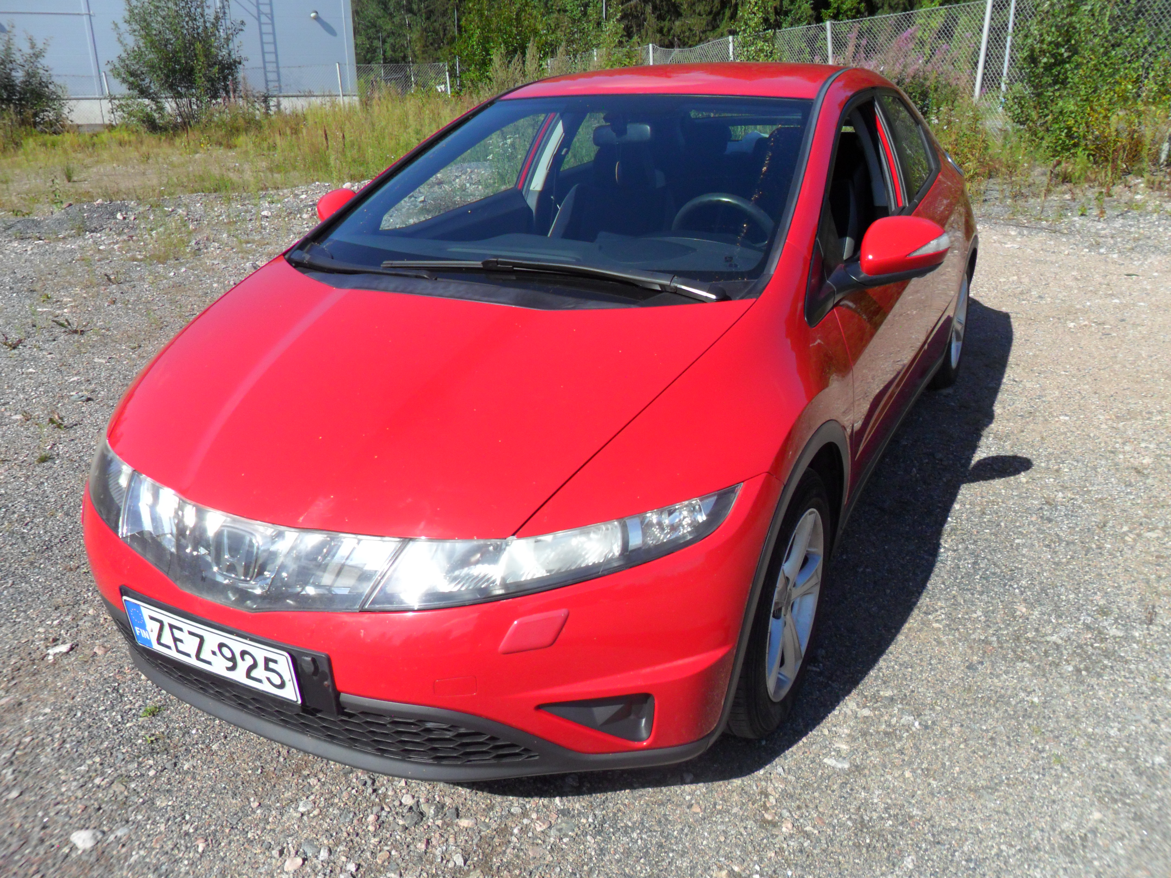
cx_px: 586
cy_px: 439
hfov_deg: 65.3
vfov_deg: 51.4
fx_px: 913
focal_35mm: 27
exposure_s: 1/180
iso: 80
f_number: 8.9
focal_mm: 4.9
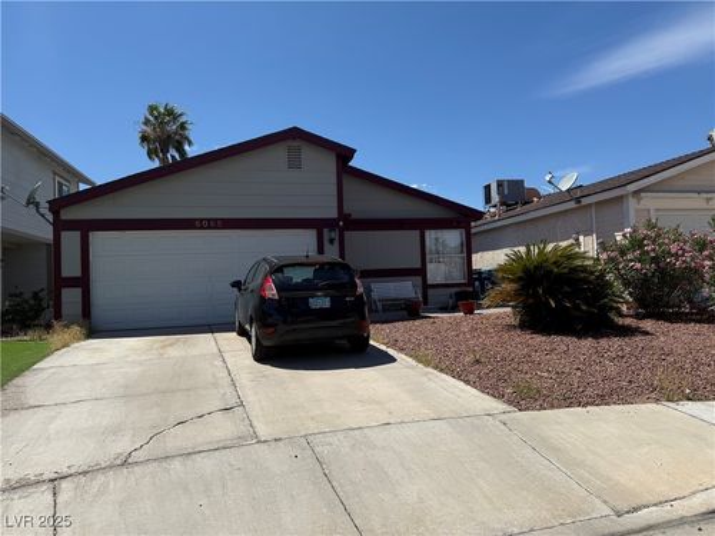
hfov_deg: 71.6
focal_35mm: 24
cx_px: 358
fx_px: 496
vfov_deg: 56.8
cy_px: 268
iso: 80
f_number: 1.78
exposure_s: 1/7353
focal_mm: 6.76
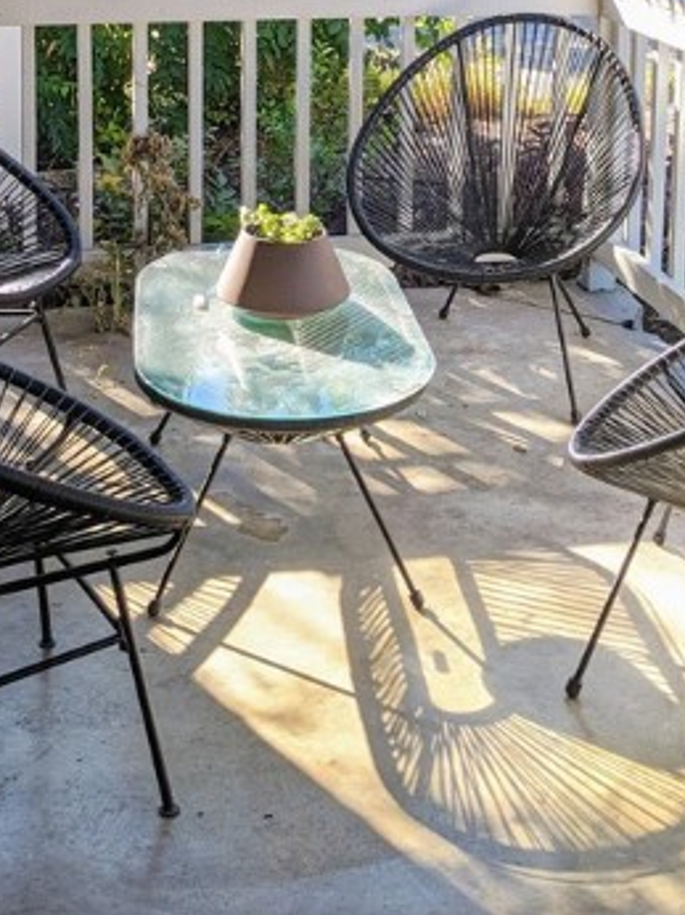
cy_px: -13
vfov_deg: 29.9
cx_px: 299
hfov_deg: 24.4
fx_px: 1585
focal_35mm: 60
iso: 50
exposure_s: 1/390
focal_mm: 4.38
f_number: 1.73
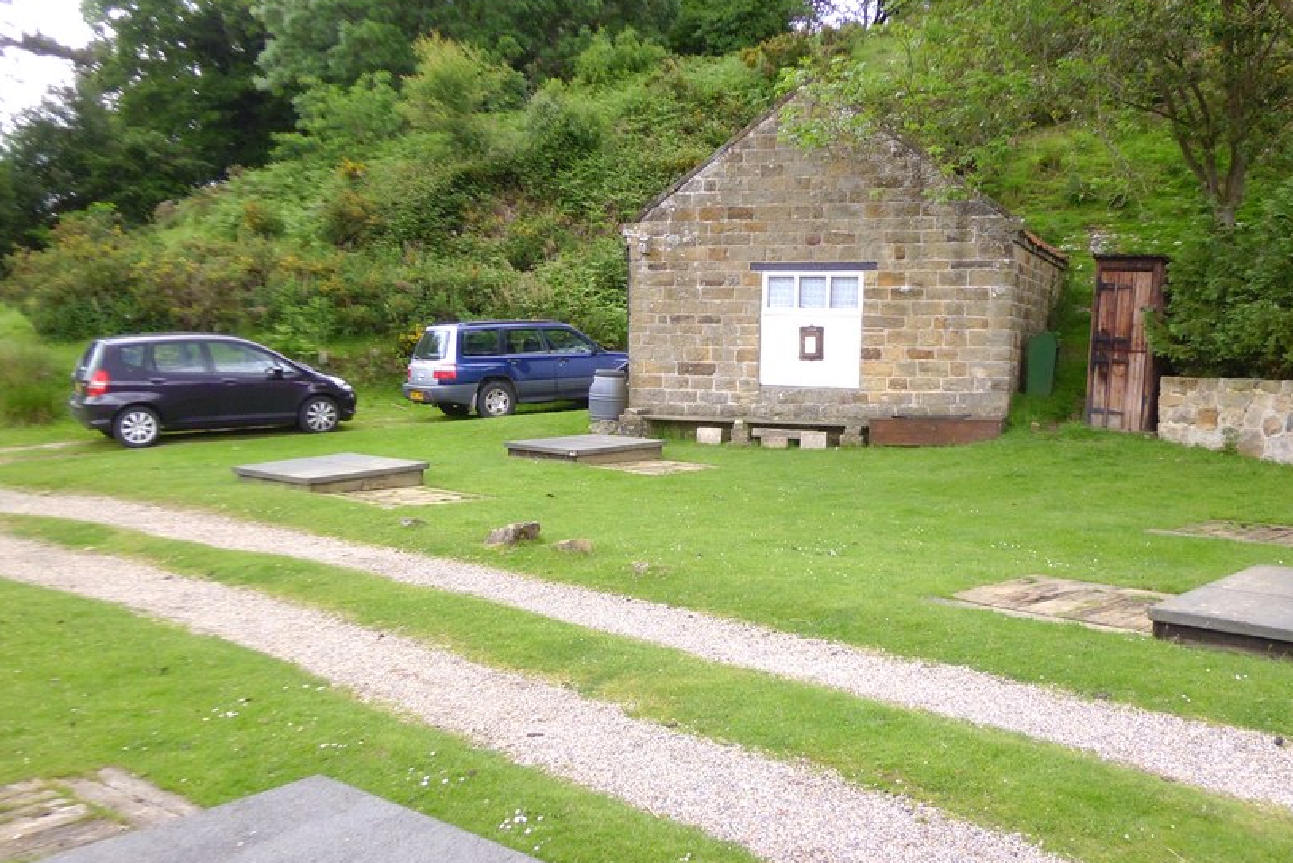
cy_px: 413
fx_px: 1221
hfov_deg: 55.5
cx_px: 751
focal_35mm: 34
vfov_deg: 38.9
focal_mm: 4.7
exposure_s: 1/320
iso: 100
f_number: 2.8
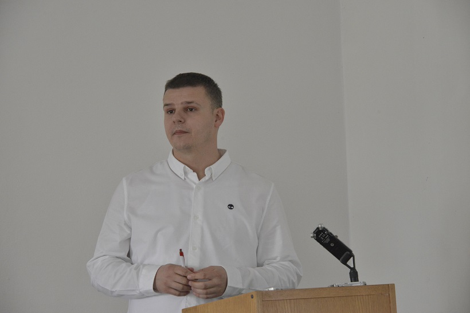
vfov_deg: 9.5
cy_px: 156
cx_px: 235
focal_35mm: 145
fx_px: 1892
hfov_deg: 14.2
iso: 6400
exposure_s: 1/200
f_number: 7.1
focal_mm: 145
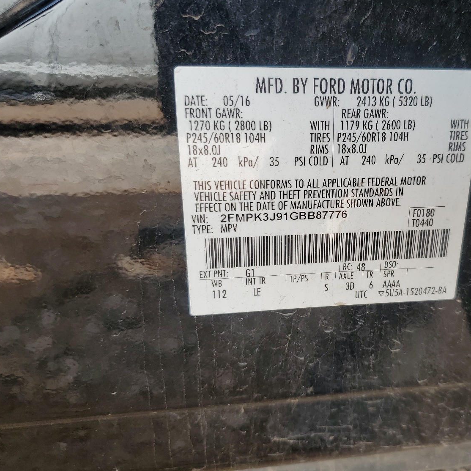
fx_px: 508
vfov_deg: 49.7
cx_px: 326
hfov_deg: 48.6
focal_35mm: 33
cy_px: 219
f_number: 1.5
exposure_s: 1/435
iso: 50
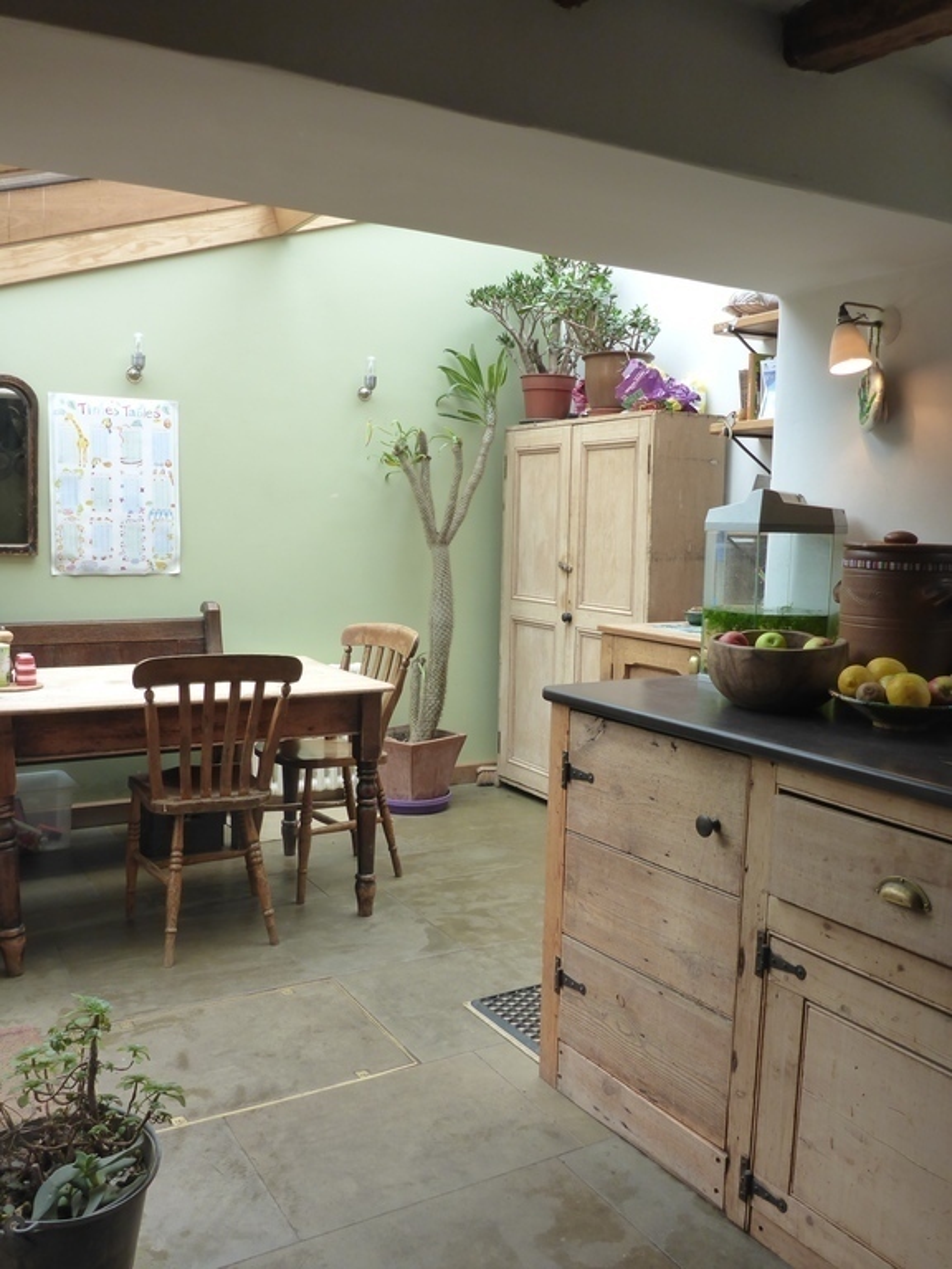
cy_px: 634
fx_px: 1027
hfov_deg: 49.7
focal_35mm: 28
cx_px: 476
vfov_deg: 63.4
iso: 160
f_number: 3.3
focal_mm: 4.9
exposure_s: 1/80
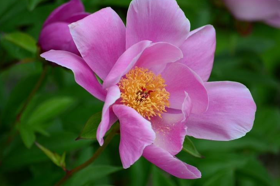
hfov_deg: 6.2
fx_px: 2572
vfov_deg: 4.1
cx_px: 144
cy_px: 91
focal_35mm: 331
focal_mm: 200
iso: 100
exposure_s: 1/125
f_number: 5.6
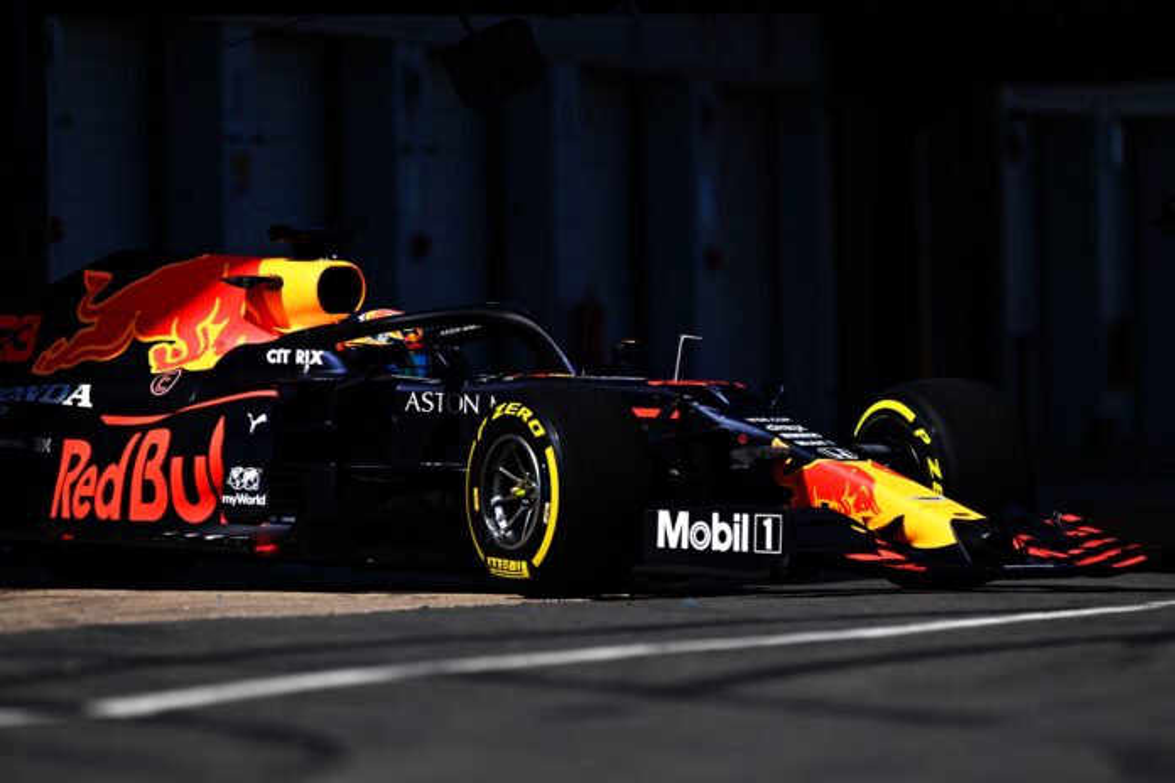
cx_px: 588
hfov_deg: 3.4
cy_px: 392
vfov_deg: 2.3
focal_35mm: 600
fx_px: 19582
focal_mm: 600
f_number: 5.6
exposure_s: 1/1000
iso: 80
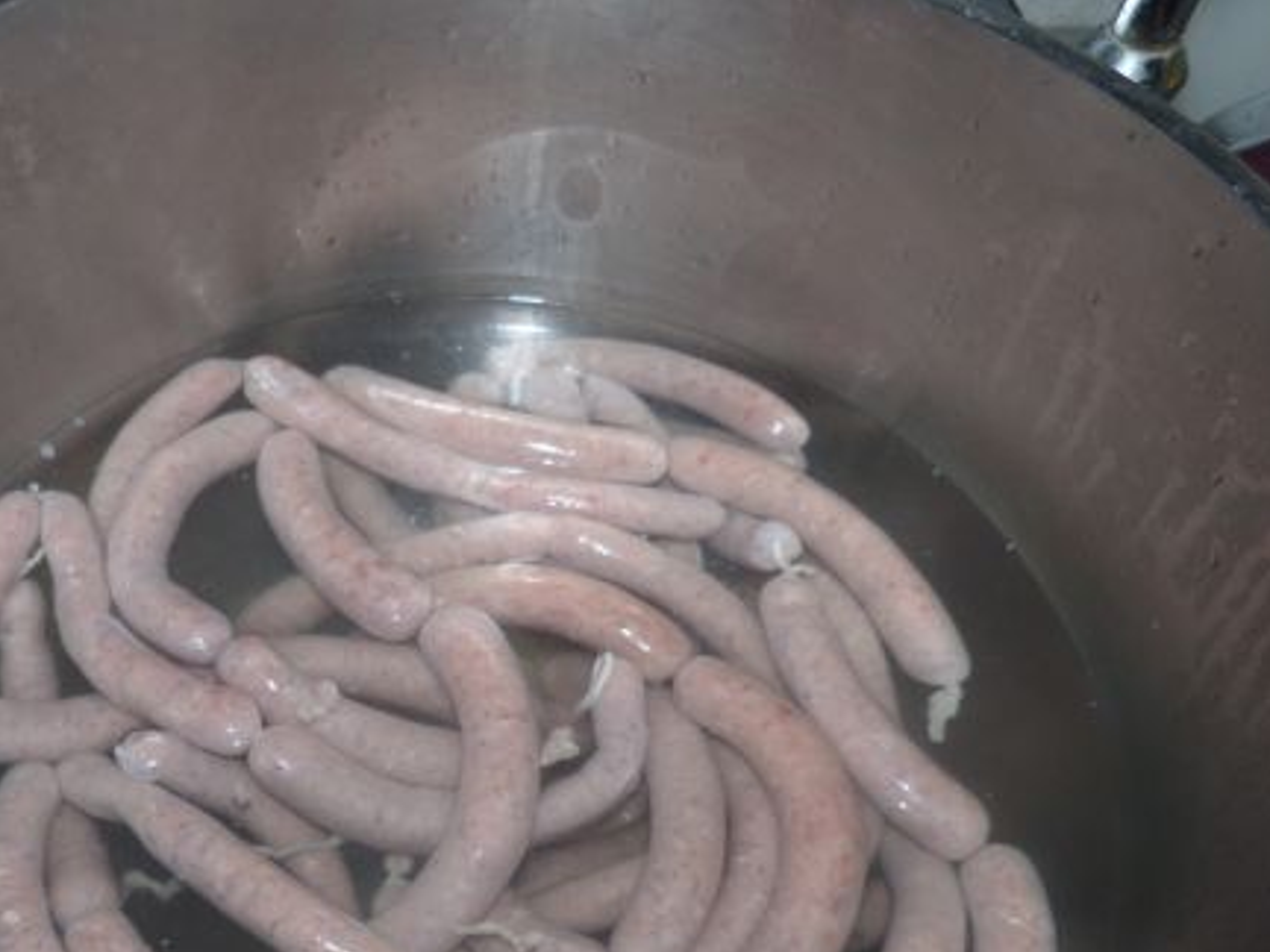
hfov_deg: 49.2
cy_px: 699
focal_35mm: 37
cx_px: 415
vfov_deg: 37.8
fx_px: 1357
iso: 100
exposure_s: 1/60
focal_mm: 4.5
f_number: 2.8
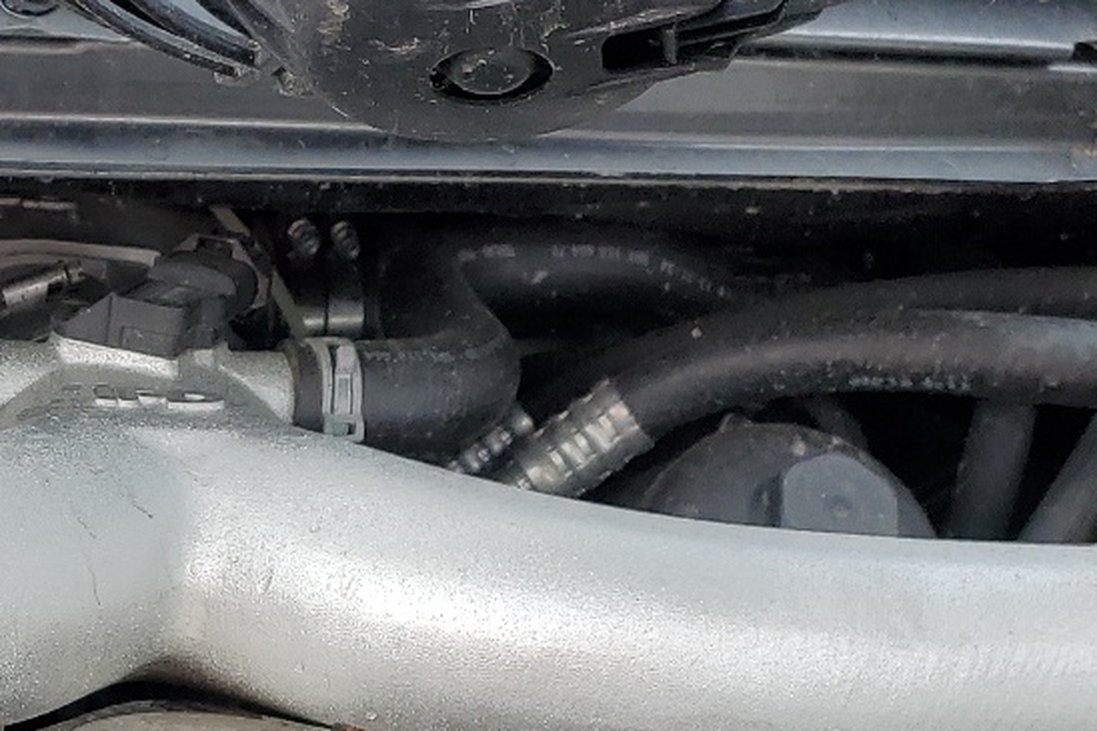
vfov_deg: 16.2
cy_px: 995
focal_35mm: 79
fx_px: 2406
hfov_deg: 24.4
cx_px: -34
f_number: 1.5
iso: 50
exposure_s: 1/769
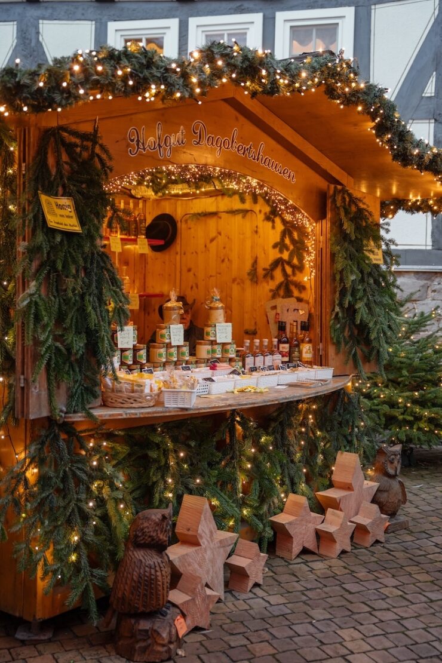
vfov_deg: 45.2
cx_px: 221
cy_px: 332
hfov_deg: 31.1
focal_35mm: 43
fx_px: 796
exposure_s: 1/50
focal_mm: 43.2
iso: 1250
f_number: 2.8
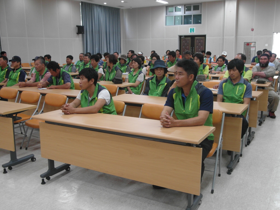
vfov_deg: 39.7
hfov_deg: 51.4
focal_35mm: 36
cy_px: 105
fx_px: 291
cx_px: 140
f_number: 2.5
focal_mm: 7.8
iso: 200
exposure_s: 1/45
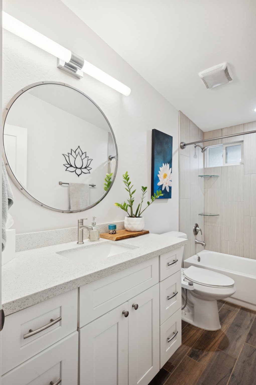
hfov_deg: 68.8
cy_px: 192
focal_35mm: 18
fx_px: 187
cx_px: 128
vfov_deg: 91.7
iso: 320
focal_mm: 17.5
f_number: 8
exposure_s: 1/5
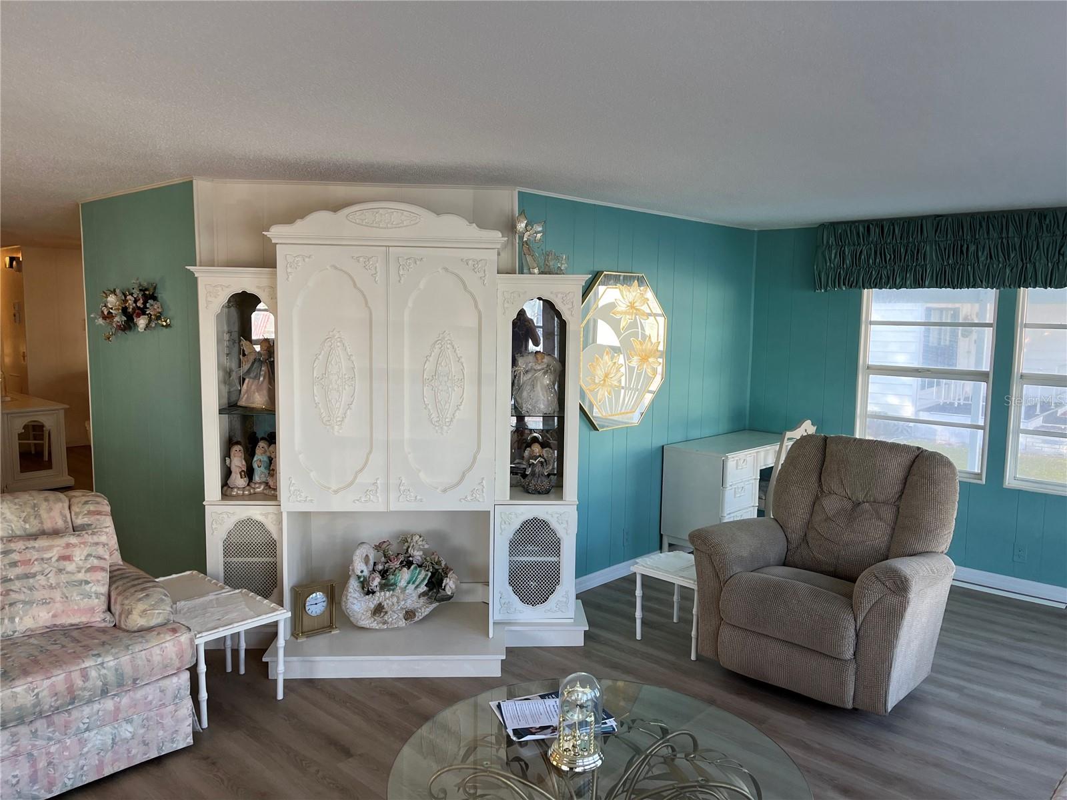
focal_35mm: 26
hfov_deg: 67.3
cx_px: 534
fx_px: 801
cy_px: 400
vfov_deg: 53.1
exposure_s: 1/148
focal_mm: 5.1
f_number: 1.6
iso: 64
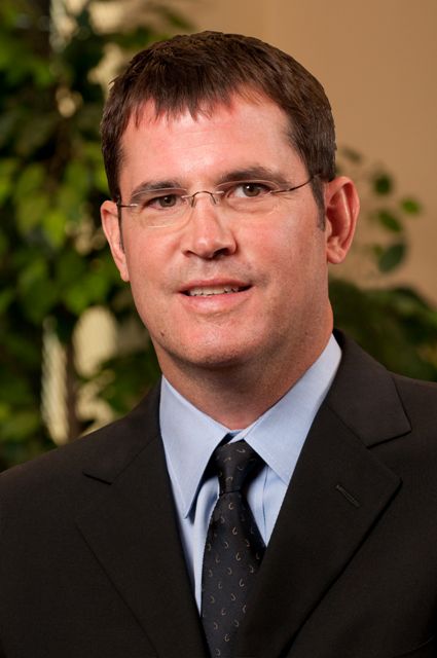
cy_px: 329
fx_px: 3834
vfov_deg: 9.8
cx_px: 218
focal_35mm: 210
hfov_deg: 6.5
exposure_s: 1/125
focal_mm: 140
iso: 400
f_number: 6.3
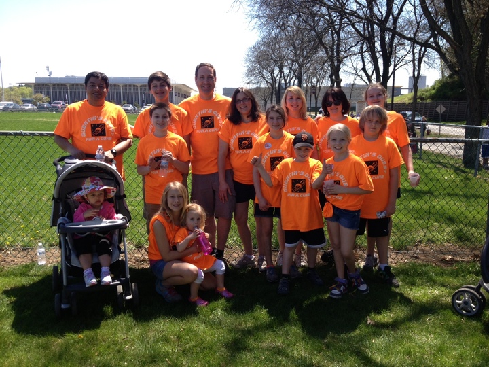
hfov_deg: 52.6
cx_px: 244
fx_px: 494
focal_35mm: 35
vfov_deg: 40.7
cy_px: 184
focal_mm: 4.28
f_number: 2.4
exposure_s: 1/690
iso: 50
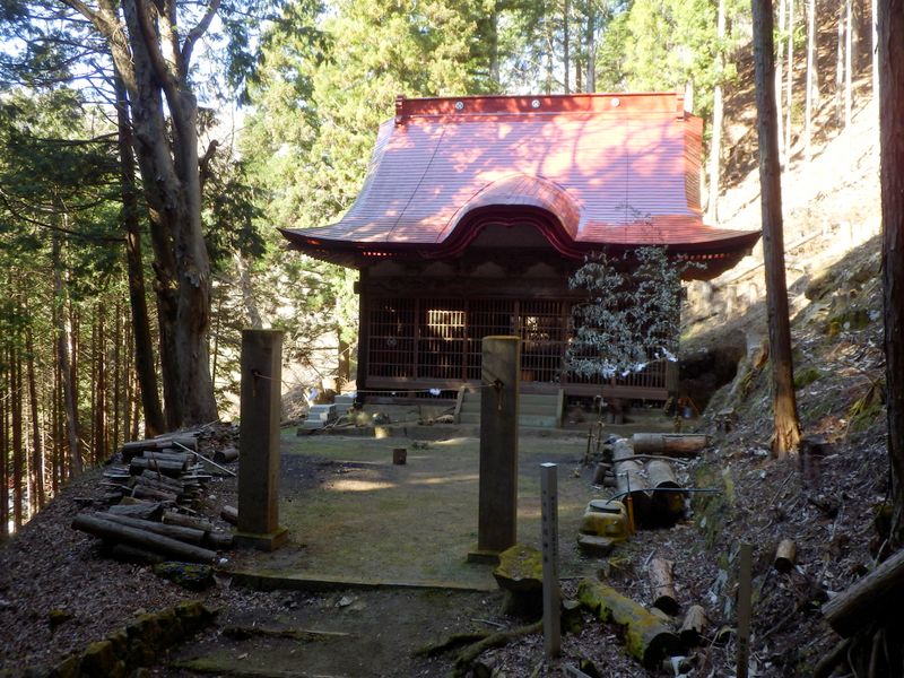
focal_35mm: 37
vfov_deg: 38.7
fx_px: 966
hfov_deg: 50.1
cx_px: 452
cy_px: 339
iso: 80
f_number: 3.9
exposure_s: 1/50
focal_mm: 6.6
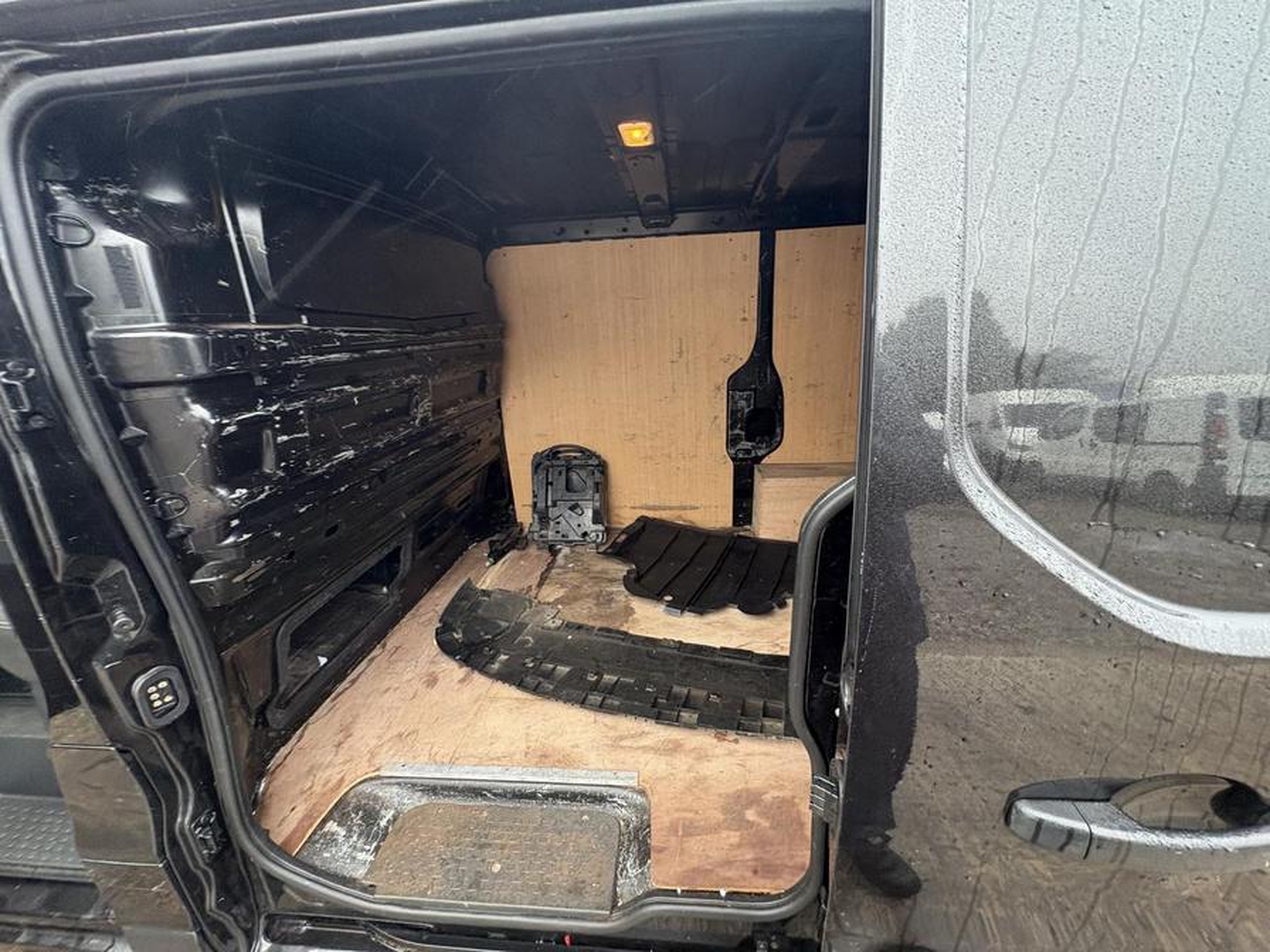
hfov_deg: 102.1
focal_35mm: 14
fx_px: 514
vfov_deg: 85.7
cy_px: 476
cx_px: 635
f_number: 2.2
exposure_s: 1/72
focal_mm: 2.22
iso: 250
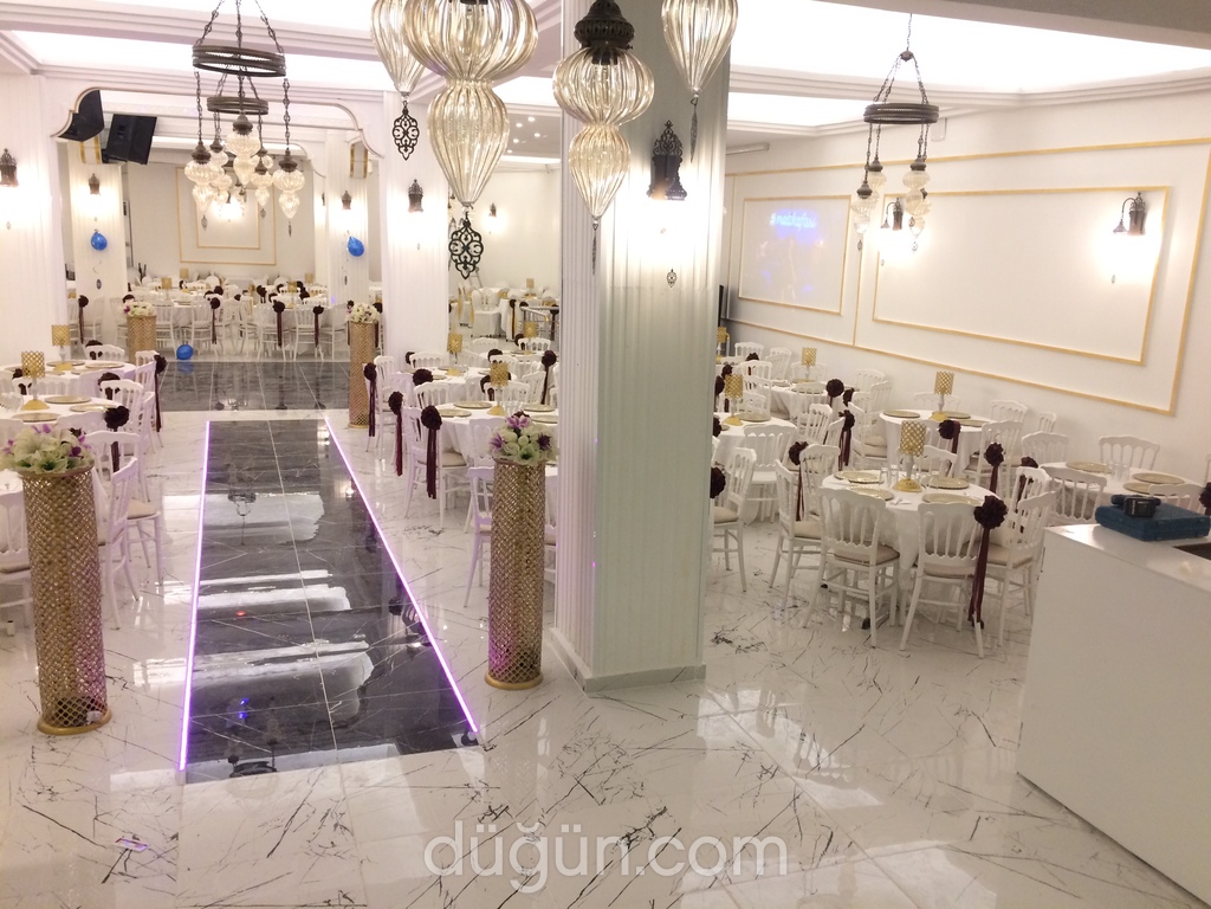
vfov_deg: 48.2
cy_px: 454
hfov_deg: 61.7
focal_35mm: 29
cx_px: 606
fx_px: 1015
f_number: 2.2
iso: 100
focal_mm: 4.15
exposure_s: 1/33
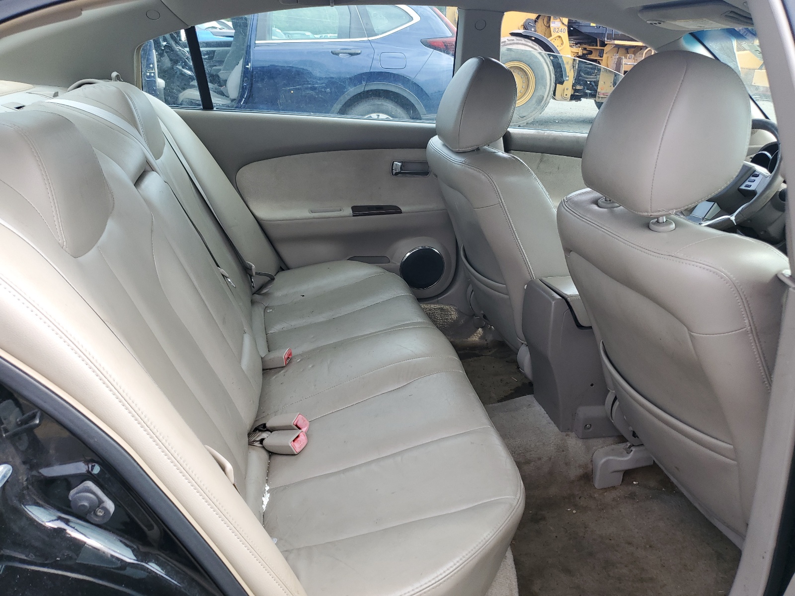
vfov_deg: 53.1
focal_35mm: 26
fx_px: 597
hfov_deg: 67.3
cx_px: 398
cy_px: 298
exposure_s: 1/526
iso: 50
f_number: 1.5
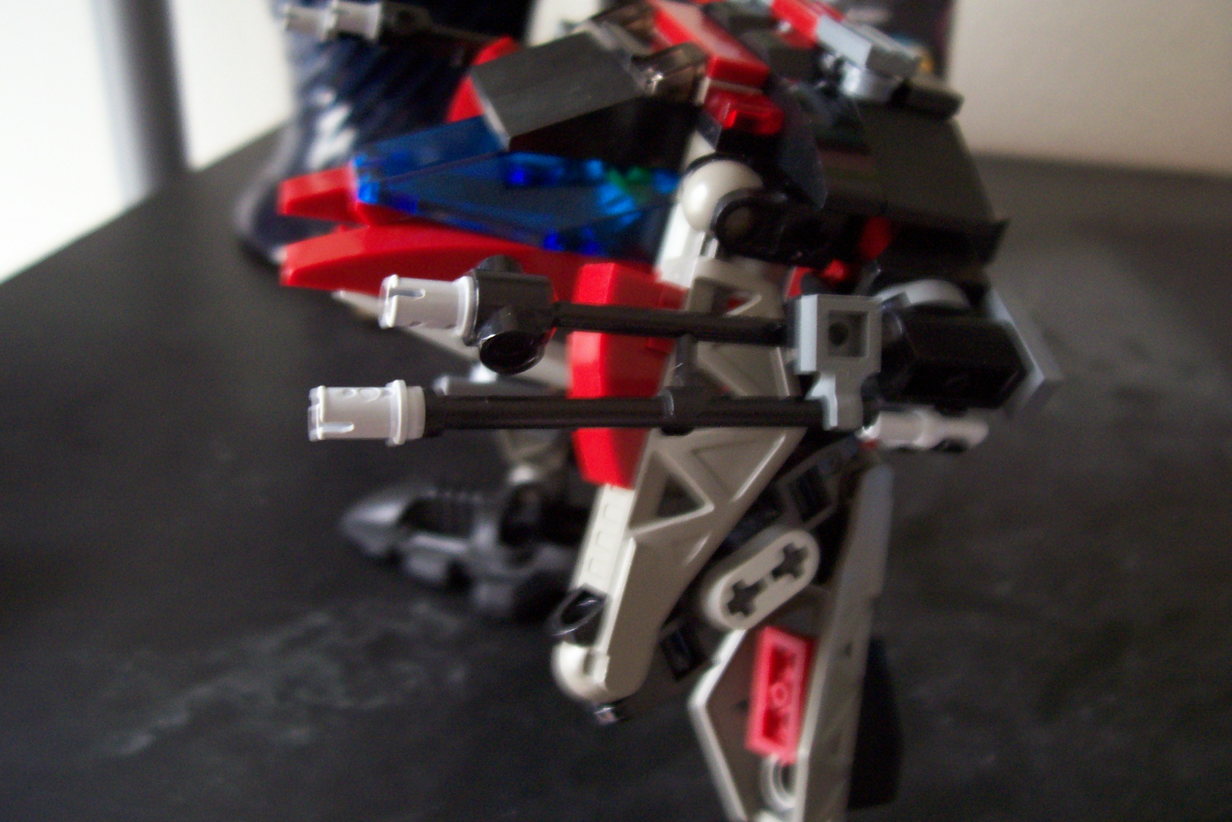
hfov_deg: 53.1
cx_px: 620
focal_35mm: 36
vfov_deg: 36.9
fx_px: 1232
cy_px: 375
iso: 160
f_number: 2.7
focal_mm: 5.6
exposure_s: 1/8
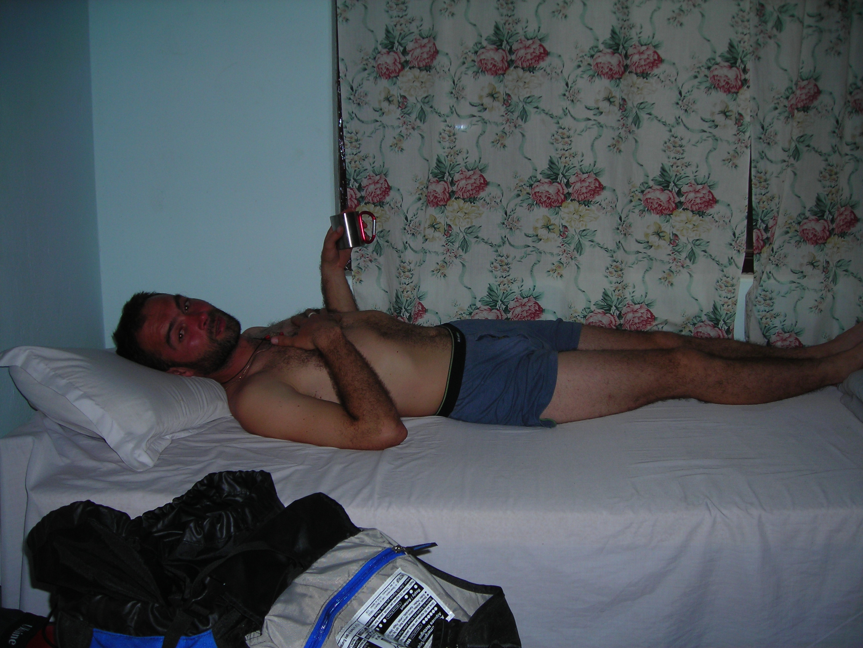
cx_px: 432
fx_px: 947
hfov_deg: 49.0
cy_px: 324
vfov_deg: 37.7
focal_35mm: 38
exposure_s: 1/60.1
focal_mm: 6.3
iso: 50
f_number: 3.2
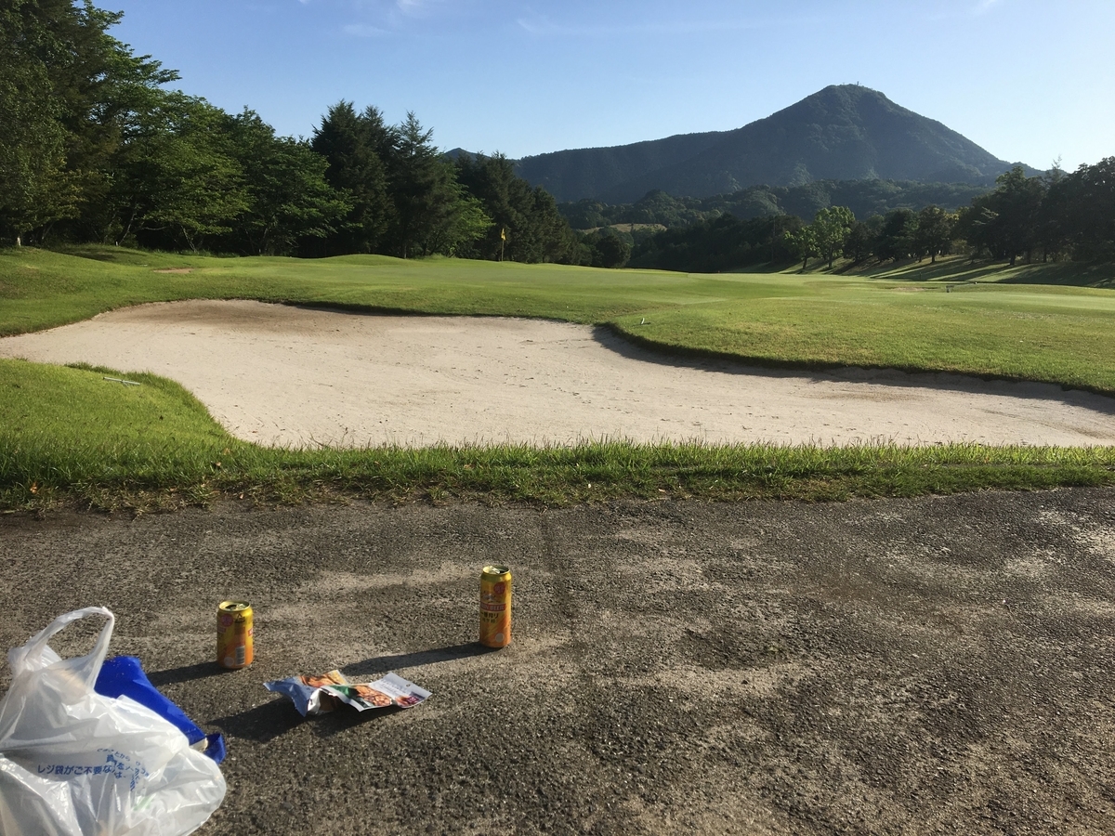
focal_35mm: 29
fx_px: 934
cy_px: 418
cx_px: 558
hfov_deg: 61.7
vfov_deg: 48.2
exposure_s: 1/1832
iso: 25
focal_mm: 4.15
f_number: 2.2
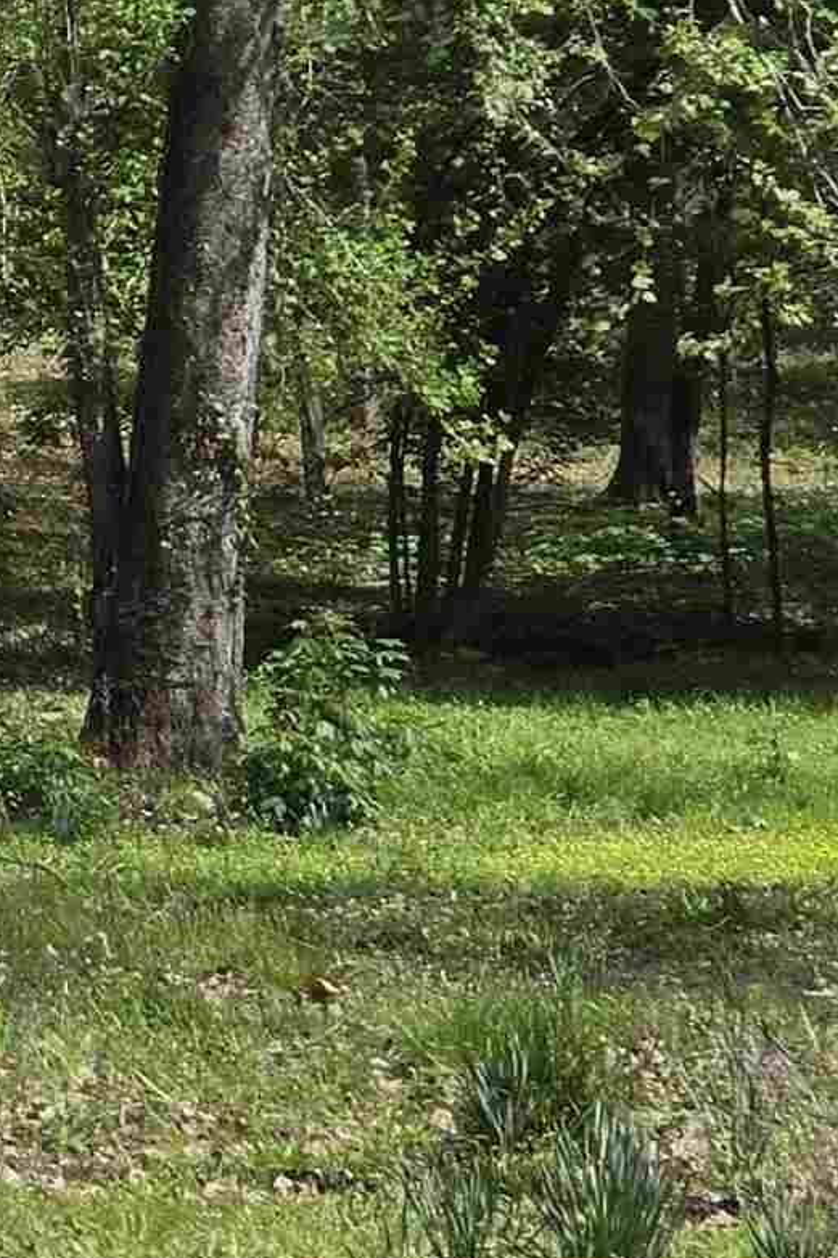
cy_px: 613
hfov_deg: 4.7
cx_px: -1374
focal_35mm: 282
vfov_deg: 7.3
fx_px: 9850
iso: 25
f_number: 2.4
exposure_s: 1/722
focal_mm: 7
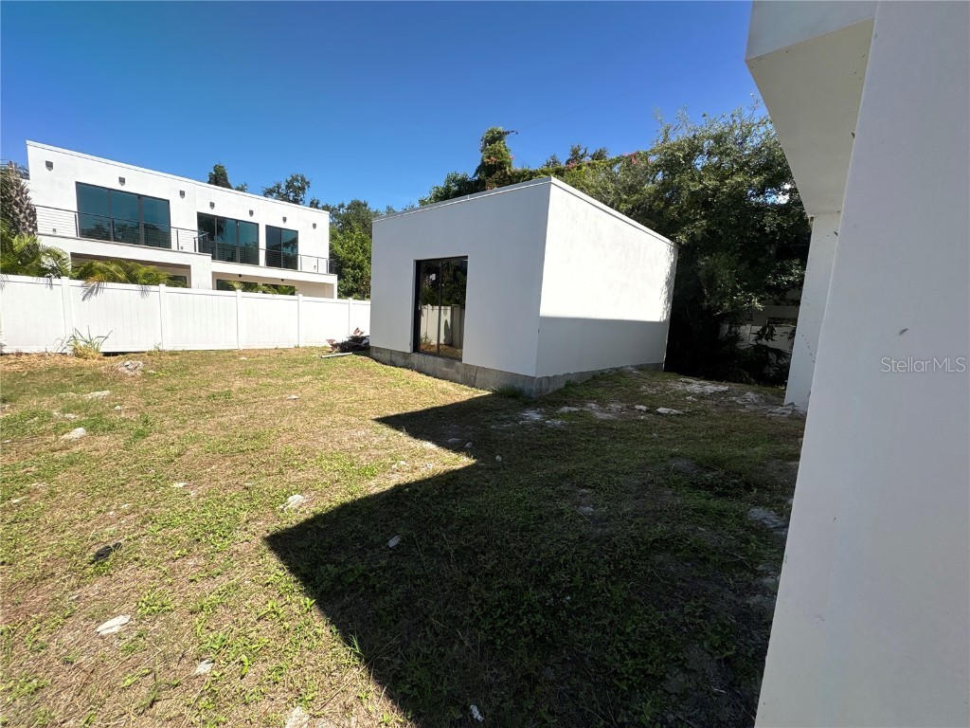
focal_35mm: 14
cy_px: 364
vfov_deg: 85.7
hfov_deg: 102.1
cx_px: 485
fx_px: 392
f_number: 2.2
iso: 50
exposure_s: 1/1748
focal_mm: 2.22
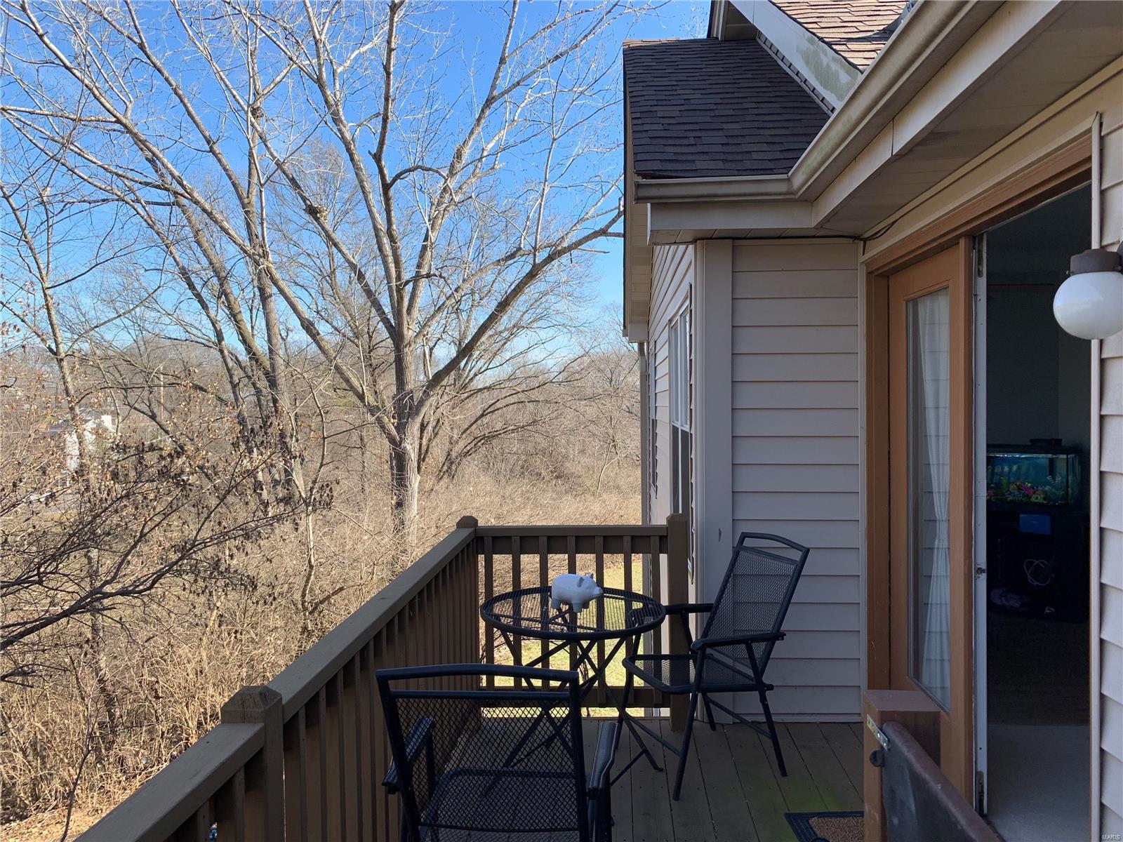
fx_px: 843
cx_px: 562
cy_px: 421
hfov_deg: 67.3
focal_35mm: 26
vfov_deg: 53.1
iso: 25
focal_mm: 4.25
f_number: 1.8
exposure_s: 1/711
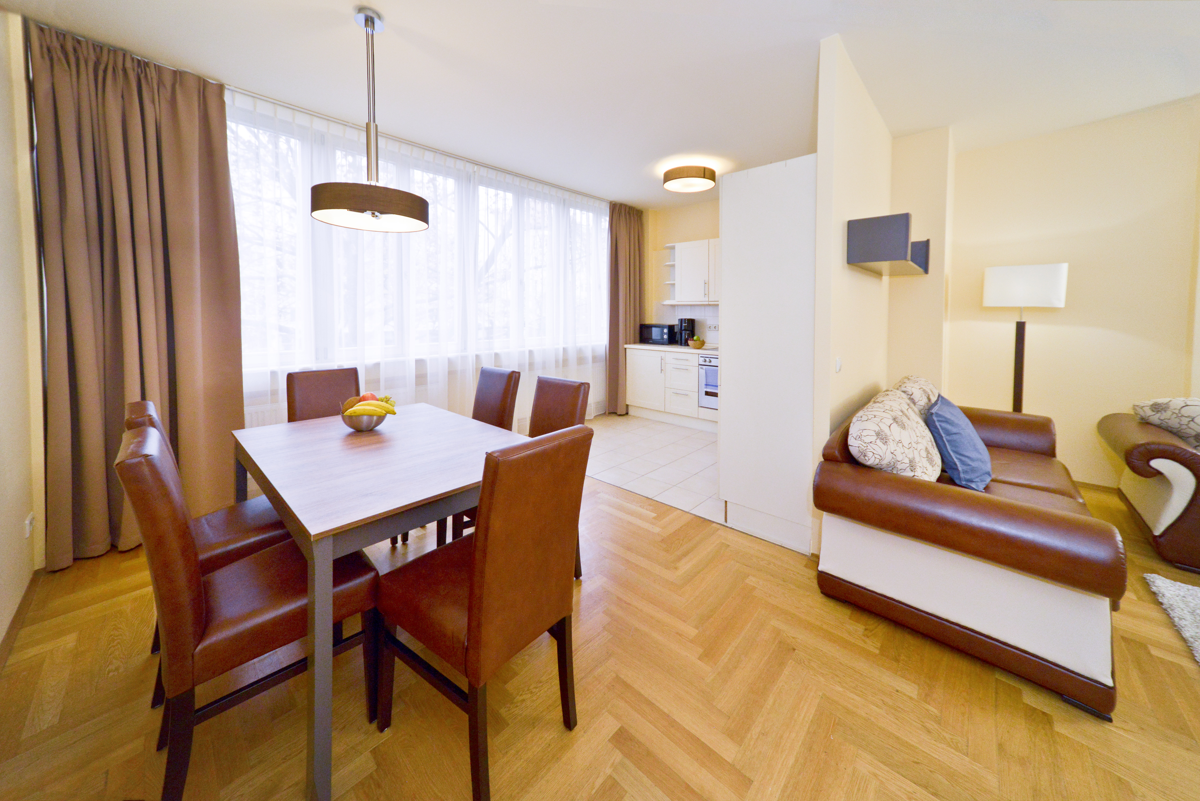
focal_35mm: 12
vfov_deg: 90.0
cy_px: 400
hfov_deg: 112.6
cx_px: 600
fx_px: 400
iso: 1600
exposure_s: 1/60
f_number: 7.1
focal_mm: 12
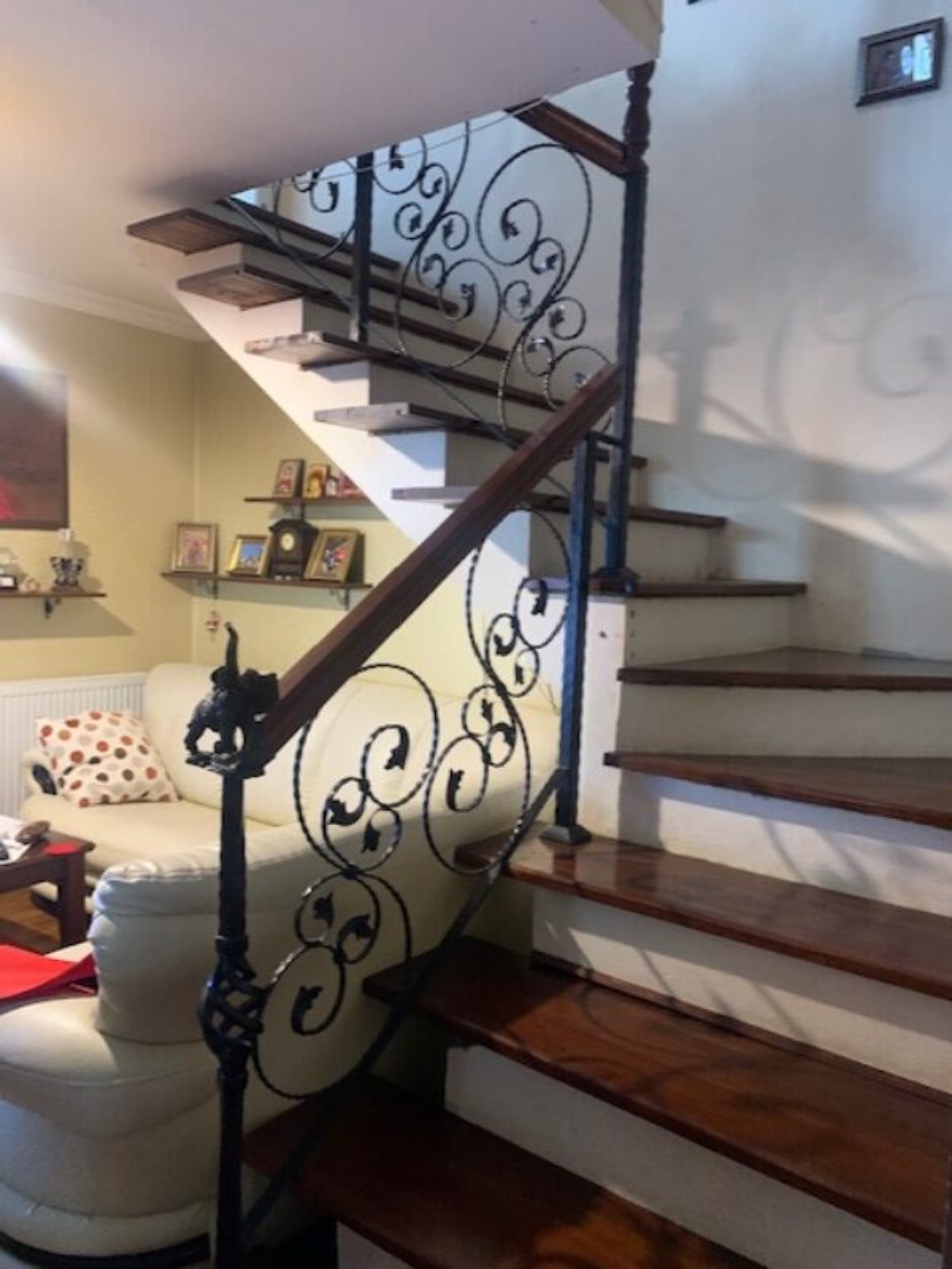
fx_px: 953
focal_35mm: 26
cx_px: 476
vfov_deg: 67.3
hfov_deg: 53.1
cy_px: 634
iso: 400
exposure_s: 1/34
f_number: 1.8
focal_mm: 4.25
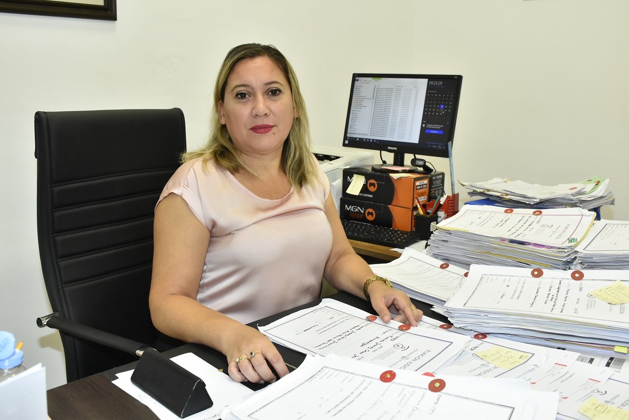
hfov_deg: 53.1
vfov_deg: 36.9
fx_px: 629
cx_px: 314
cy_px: 210
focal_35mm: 36
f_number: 7.1
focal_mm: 24
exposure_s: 1/60
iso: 1250
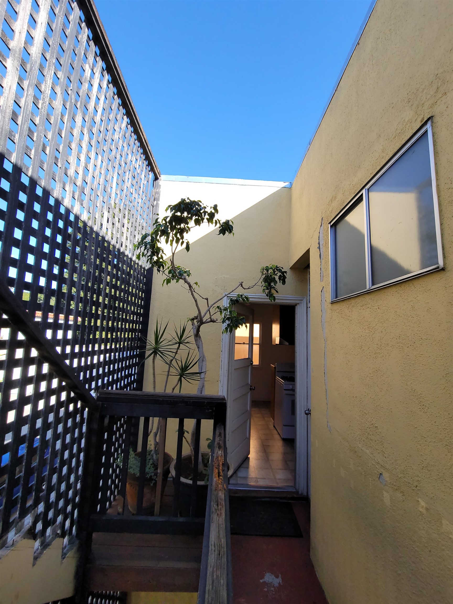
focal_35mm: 13
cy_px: 302
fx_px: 227
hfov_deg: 89.9
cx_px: 226
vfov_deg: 106.2
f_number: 2.2
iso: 64
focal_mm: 2.2
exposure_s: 1/480
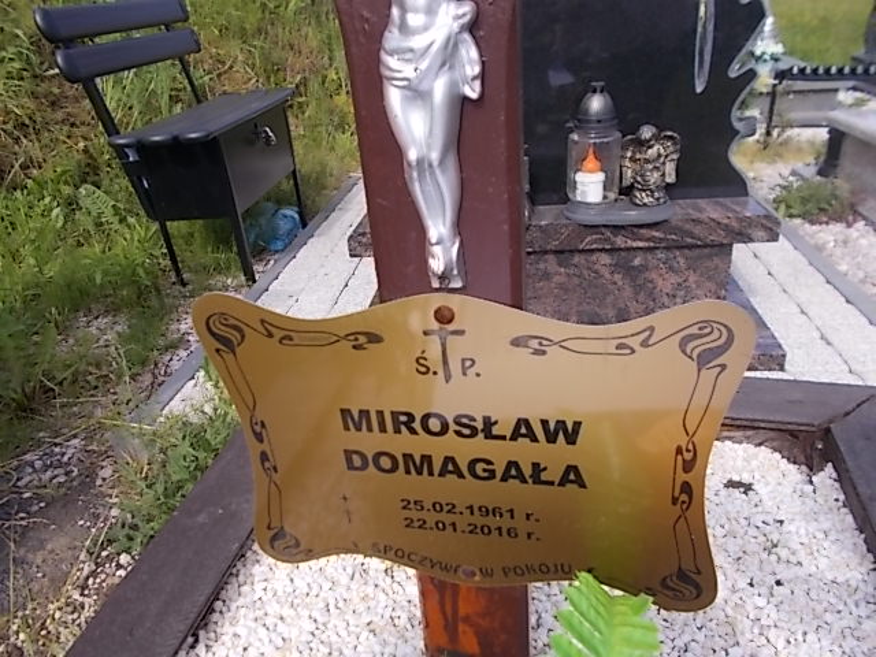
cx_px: 438
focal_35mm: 26
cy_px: 328
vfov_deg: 53.1
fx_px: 658
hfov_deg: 67.3
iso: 80
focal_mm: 4.6
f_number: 8
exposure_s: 1/80
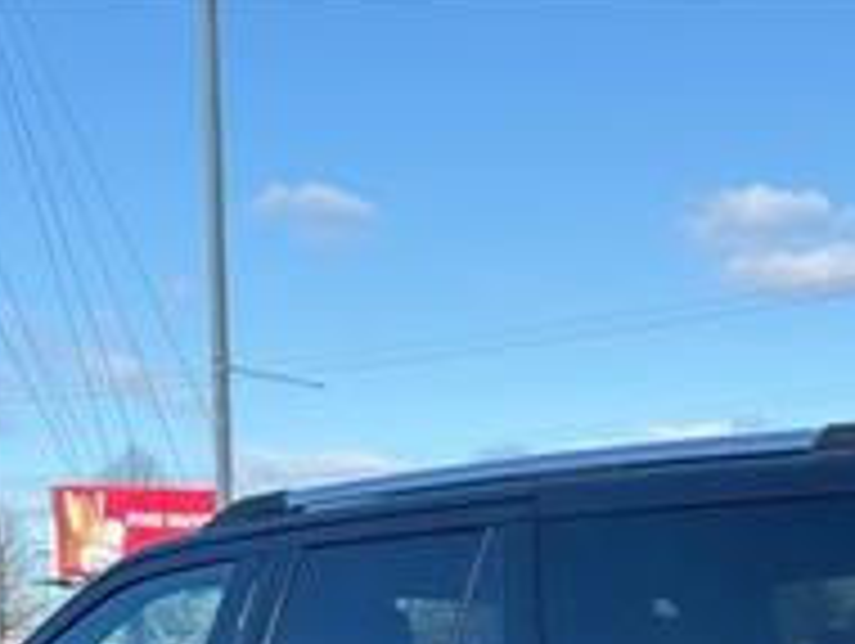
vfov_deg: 11.4
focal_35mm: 127
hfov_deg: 15.4
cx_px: 630
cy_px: 838
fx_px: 3141
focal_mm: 6.76
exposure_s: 1/2045
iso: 64
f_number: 1.78
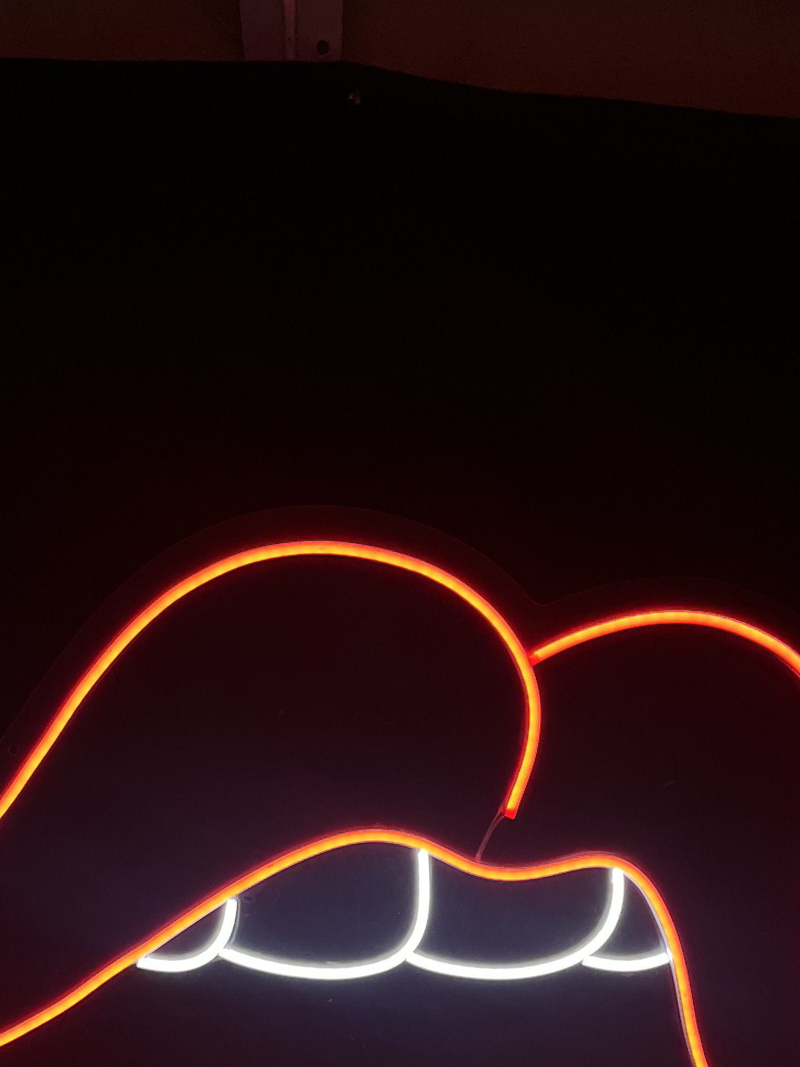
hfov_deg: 27.0
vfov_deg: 32.7
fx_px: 1664
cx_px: 385
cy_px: 1063
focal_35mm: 54
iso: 80
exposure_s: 1/100
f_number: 1.6
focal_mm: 5.1
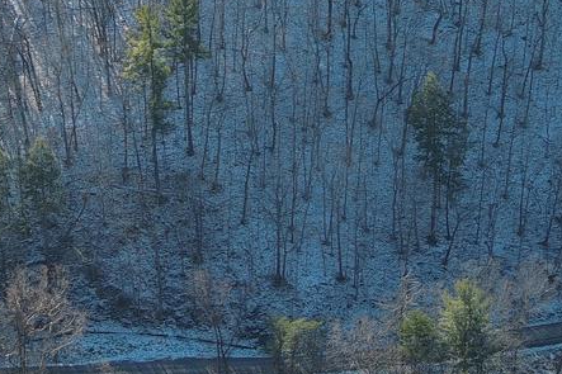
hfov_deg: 15.3
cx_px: 245
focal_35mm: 134
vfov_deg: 10.1
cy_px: -2
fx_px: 2091
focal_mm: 10.57
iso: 100
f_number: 2.8
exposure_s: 1/402
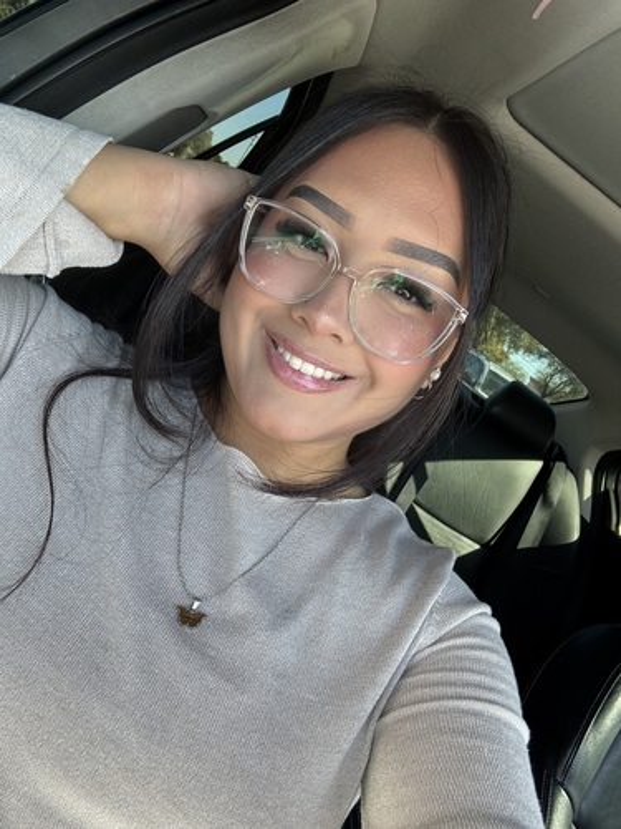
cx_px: 310
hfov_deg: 58.9
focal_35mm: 23
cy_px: 414
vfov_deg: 73.9
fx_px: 550
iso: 64
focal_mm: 2.69
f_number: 1.9
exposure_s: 1/121
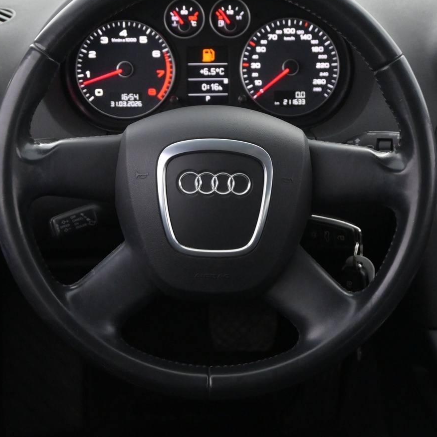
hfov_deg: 26.1
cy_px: 191
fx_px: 943
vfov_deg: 26.1
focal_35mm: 66
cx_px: 215
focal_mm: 28
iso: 3600
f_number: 4.5
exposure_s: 1/50
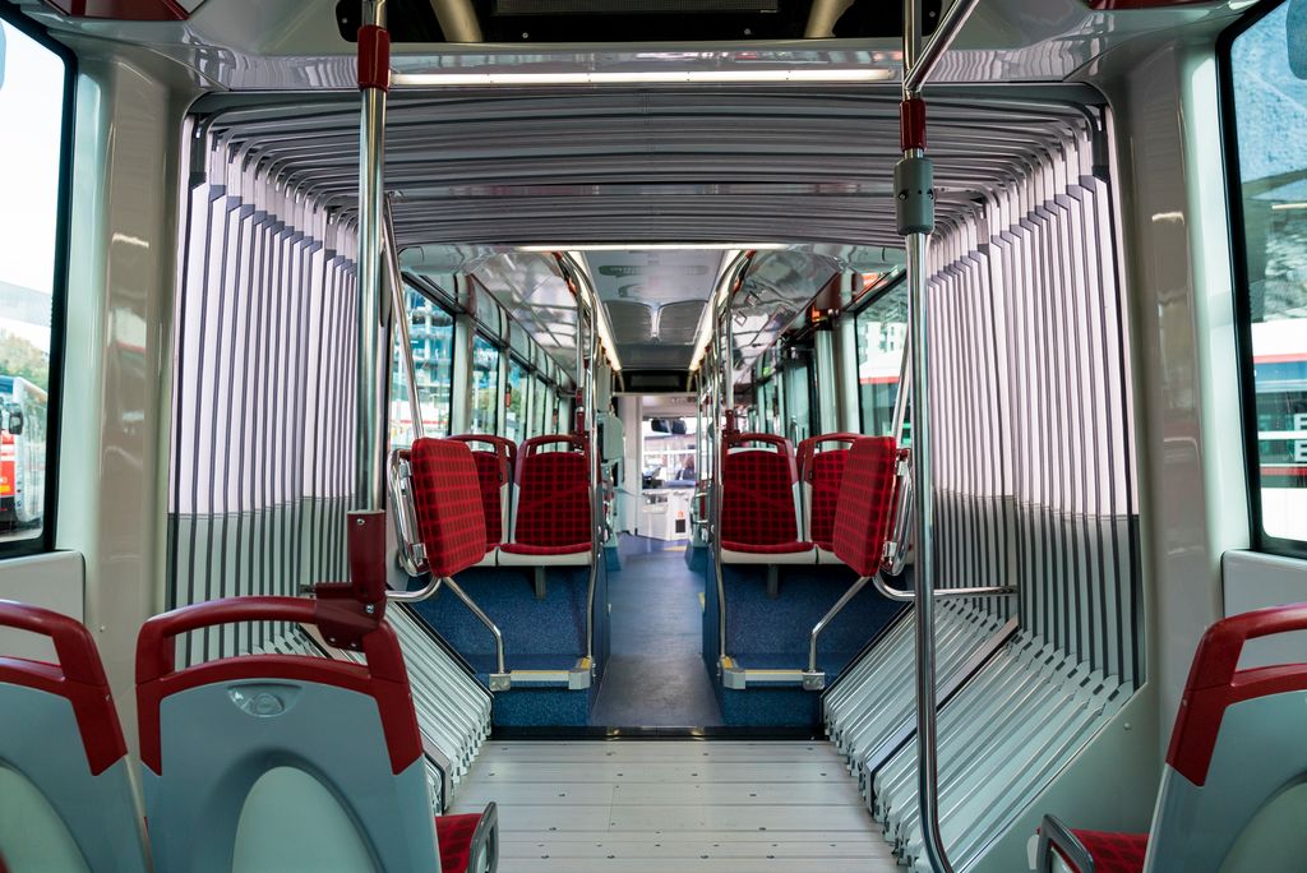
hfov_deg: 73.7
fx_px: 872
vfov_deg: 53.2
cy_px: 436
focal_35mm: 24
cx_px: 654
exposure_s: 1/160
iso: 640
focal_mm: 24
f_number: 4
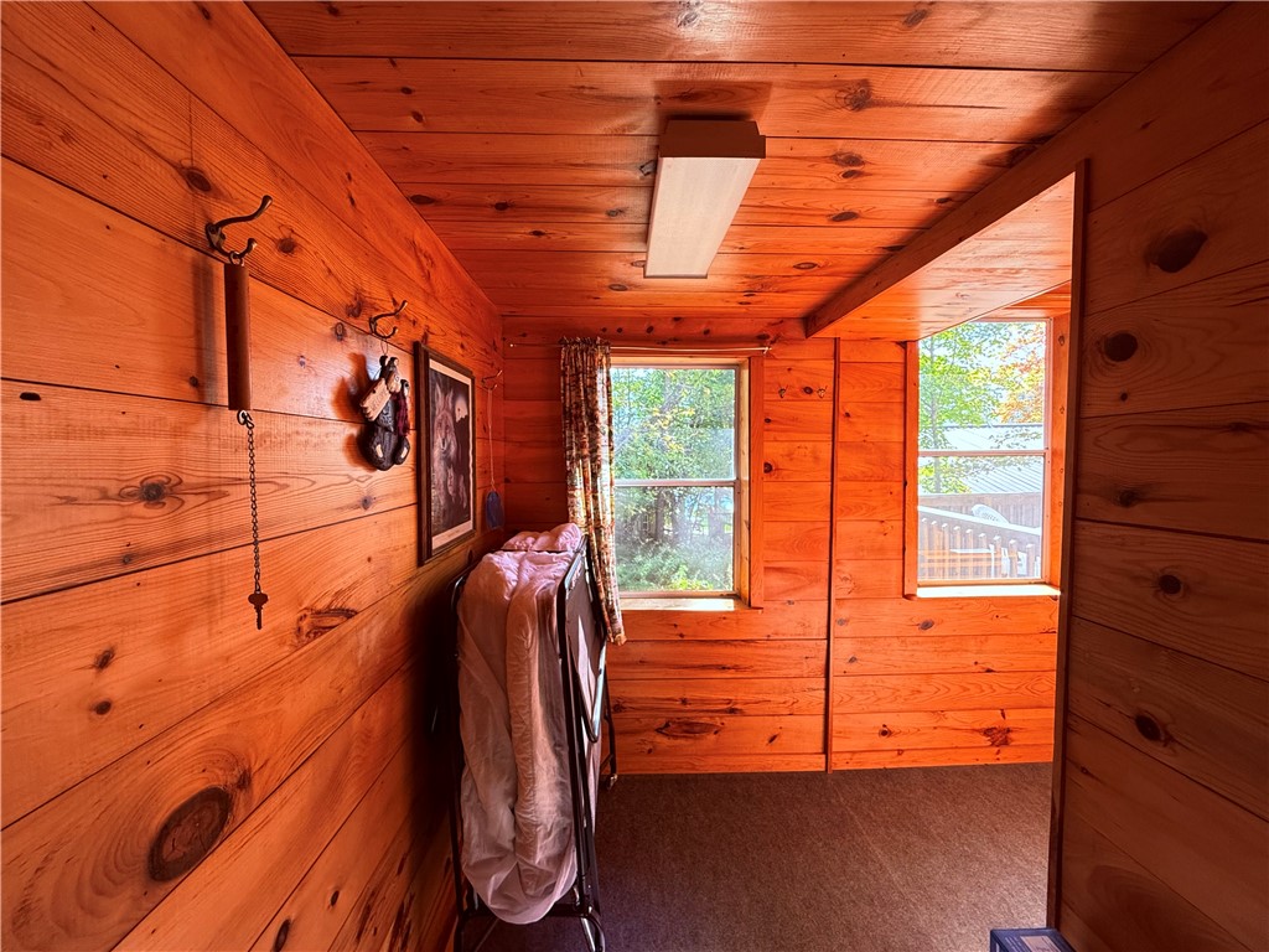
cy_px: 476
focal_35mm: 14
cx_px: 634
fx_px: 513
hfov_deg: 102.1
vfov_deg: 85.7
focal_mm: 2.22
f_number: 2.2
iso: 200
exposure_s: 1/99
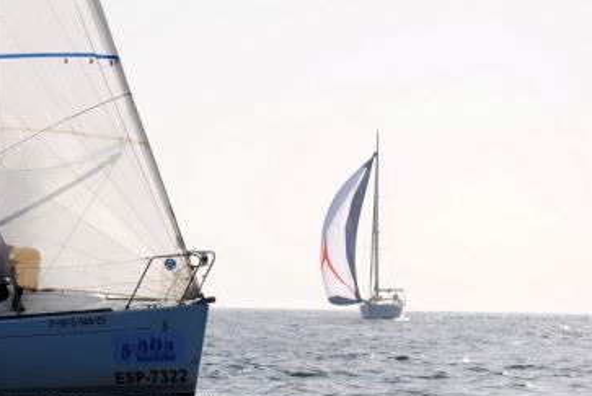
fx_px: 3704
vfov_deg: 6.1
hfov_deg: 9.1
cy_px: 175
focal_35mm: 225
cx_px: -59
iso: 100
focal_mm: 68
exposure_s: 1/800
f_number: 7.1
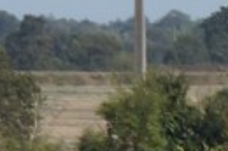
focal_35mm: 1182
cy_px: 479
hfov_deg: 1.7
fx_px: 7468
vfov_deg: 1.2
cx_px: 707
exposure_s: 1/250
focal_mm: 50
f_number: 10
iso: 100
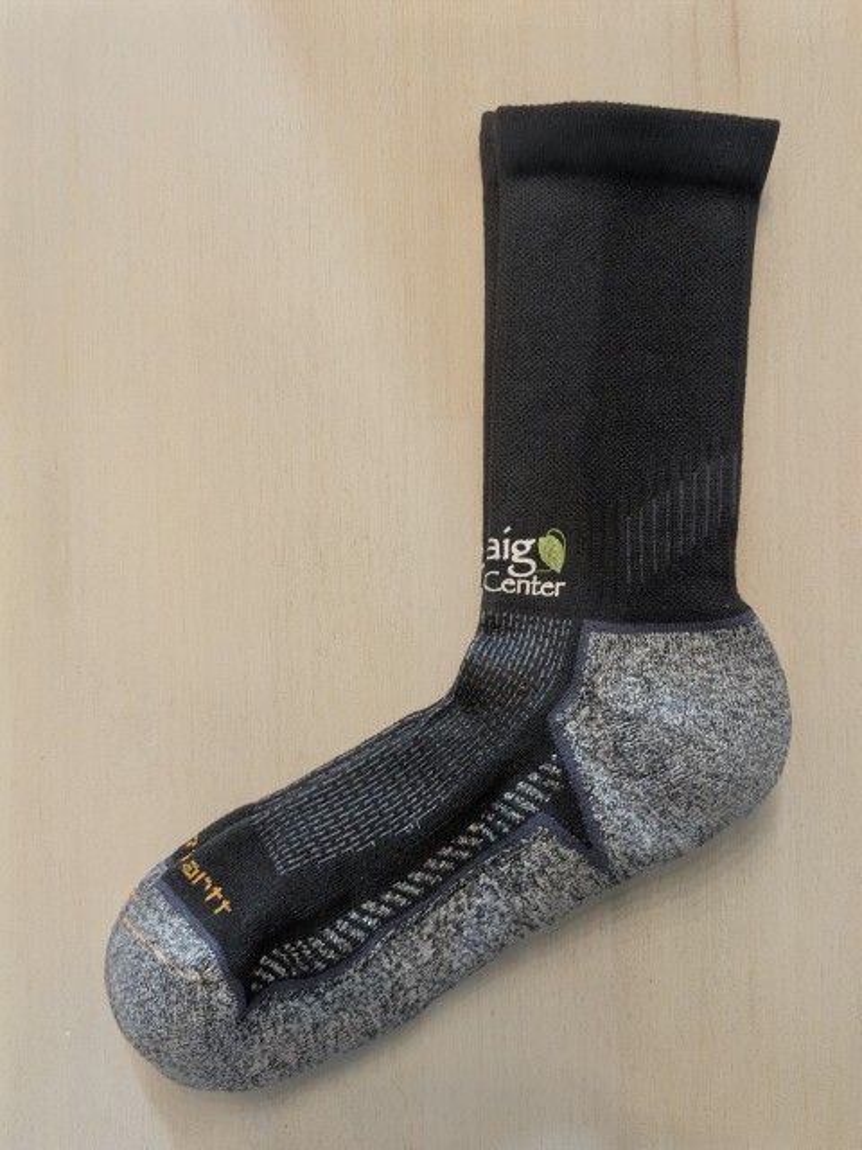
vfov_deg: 71.6
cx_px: 431
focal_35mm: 24
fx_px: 797
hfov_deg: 56.8
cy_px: 575
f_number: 1.68
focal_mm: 6.9
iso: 490
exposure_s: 1/60
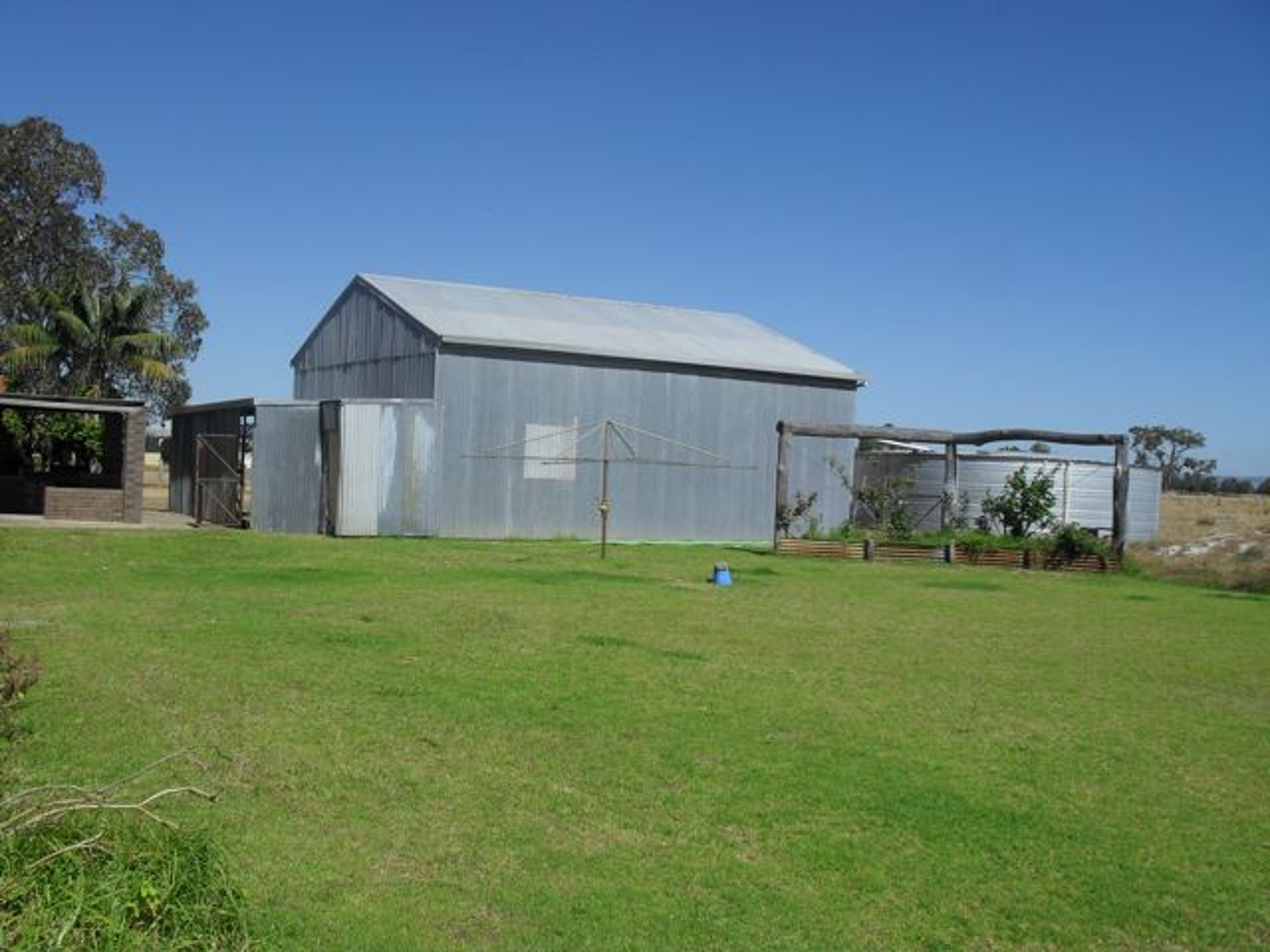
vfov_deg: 40.7
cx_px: 635
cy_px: 476
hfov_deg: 52.6
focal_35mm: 35
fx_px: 1284
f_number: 8.4
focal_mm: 6.3
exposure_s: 1/350
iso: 100
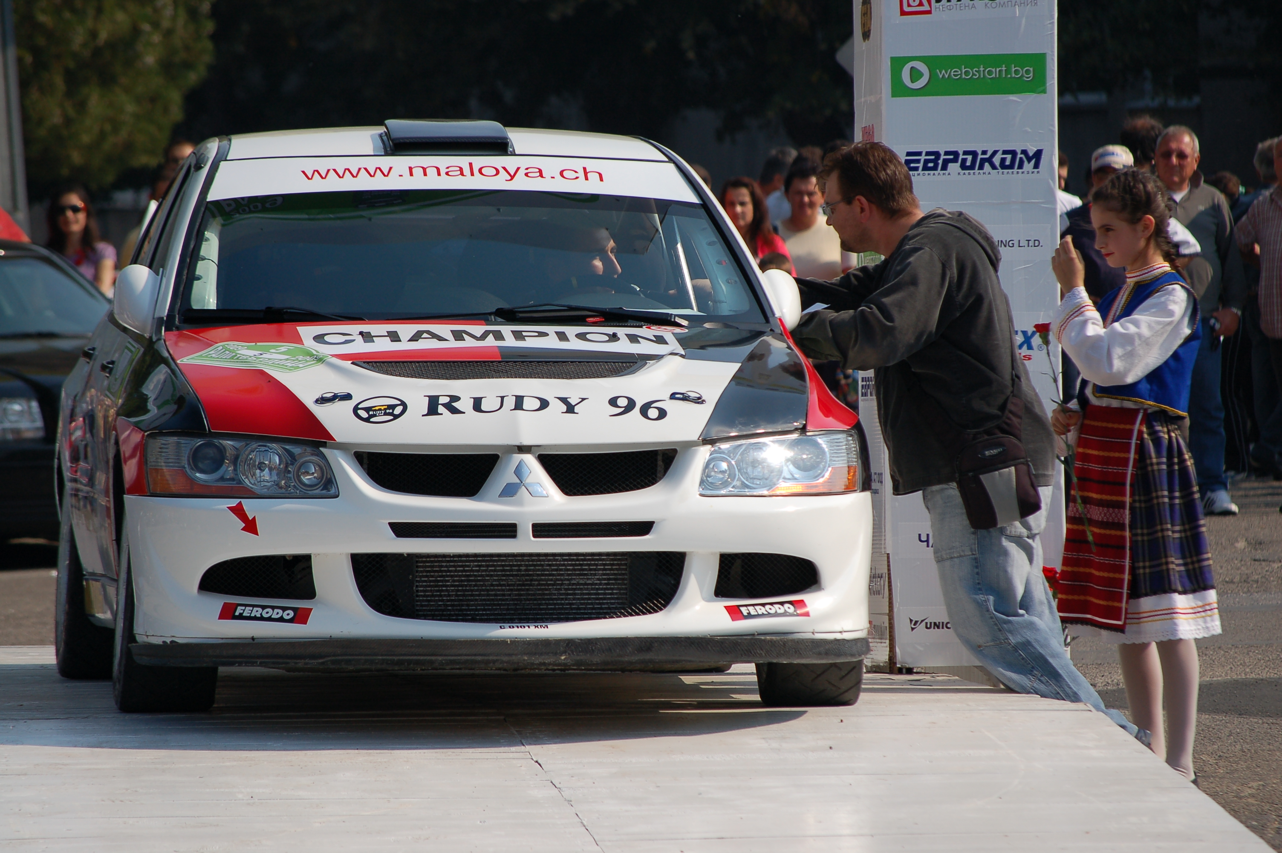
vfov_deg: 4.6
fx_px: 10674
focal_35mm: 300
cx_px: 641
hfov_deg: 6.9
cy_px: 426
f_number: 7.1
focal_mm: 200
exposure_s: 1/800
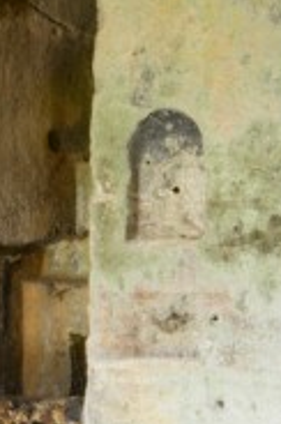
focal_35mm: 94
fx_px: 1105
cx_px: -45
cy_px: 383
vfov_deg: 21.2
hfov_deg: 14.1
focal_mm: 24
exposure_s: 1/40
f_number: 2.8
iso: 250
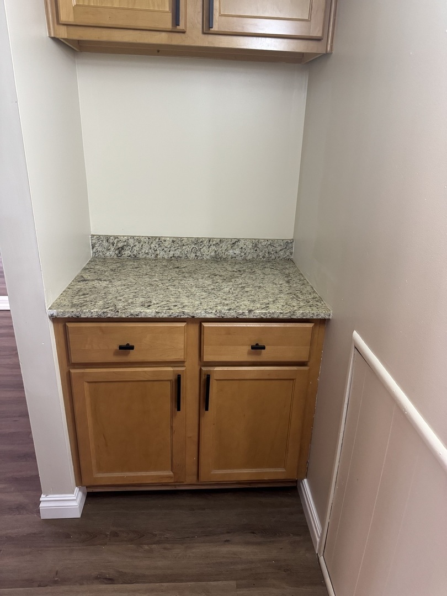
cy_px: 298
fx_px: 413
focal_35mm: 24
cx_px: 224
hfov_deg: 56.8
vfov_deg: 71.6
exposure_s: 1/60
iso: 500
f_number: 1.78
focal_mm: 6.76
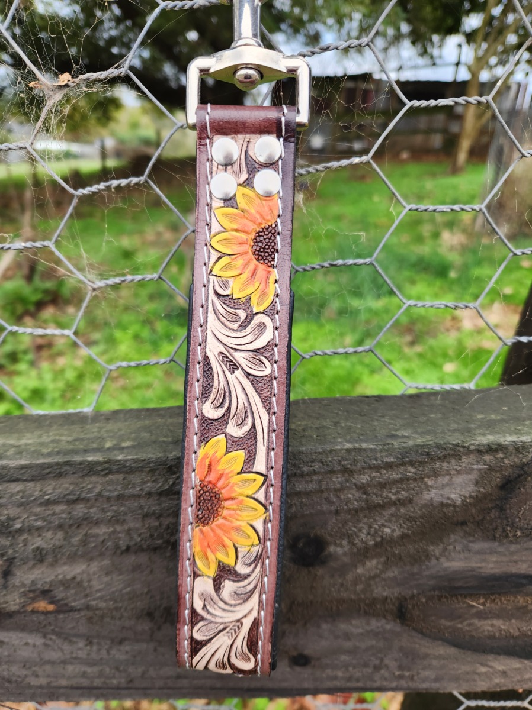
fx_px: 472
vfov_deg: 74.0
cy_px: 355
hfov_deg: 58.8
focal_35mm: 23
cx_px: 266
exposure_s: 1/180
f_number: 1.8
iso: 100
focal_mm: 5.4
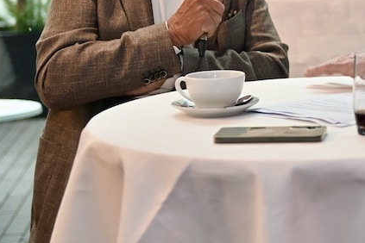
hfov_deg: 16.3
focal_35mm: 121
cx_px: 424
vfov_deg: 11.1
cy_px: -41
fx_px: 1227
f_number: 2.8
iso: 500
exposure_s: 1/100
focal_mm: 50
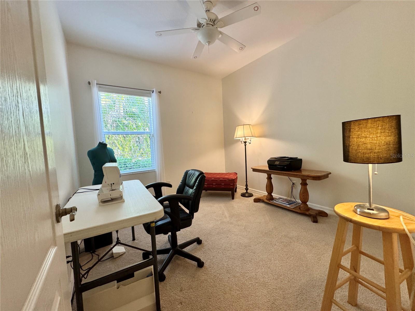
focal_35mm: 14
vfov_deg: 85.7
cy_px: 156
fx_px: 168
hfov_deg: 102.1
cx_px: 208
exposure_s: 1/120
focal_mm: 2.22
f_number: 2.2
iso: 200
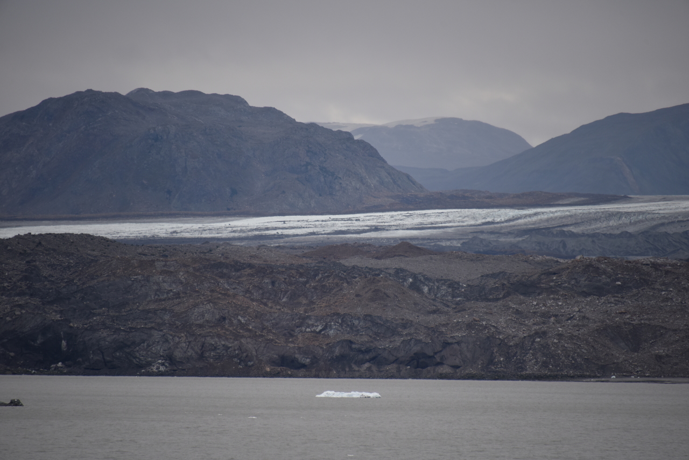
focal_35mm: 300
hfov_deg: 6.9
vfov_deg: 4.6
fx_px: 5743
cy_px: 230
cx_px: 344
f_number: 5.6
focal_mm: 300
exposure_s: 1/640
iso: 360
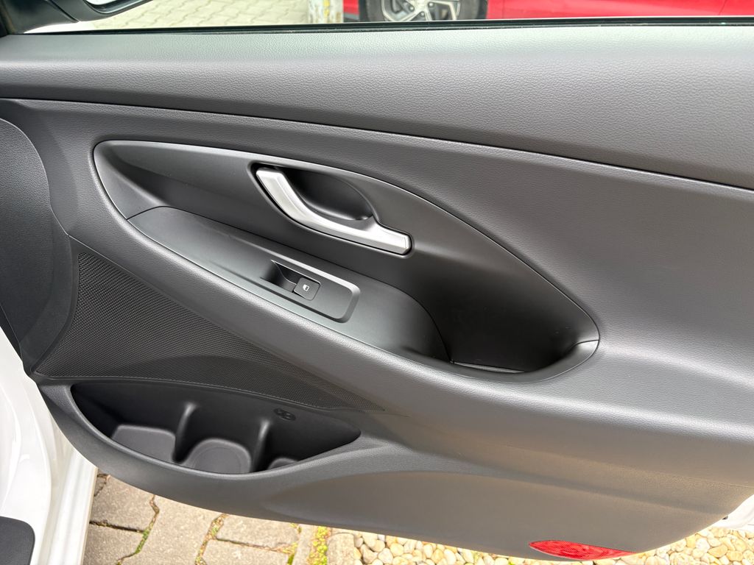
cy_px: 282
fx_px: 566
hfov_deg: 67.3
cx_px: 377
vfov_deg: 53.1
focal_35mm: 26
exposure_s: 1/197
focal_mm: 5.96
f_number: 1.6
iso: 100
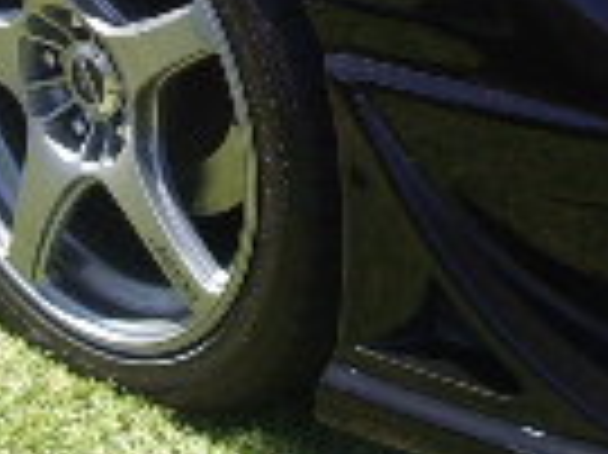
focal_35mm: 166
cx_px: 261
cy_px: -198
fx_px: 2913
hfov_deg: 11.9
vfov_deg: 8.7
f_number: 4.3
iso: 80
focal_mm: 5.8
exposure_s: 1/320
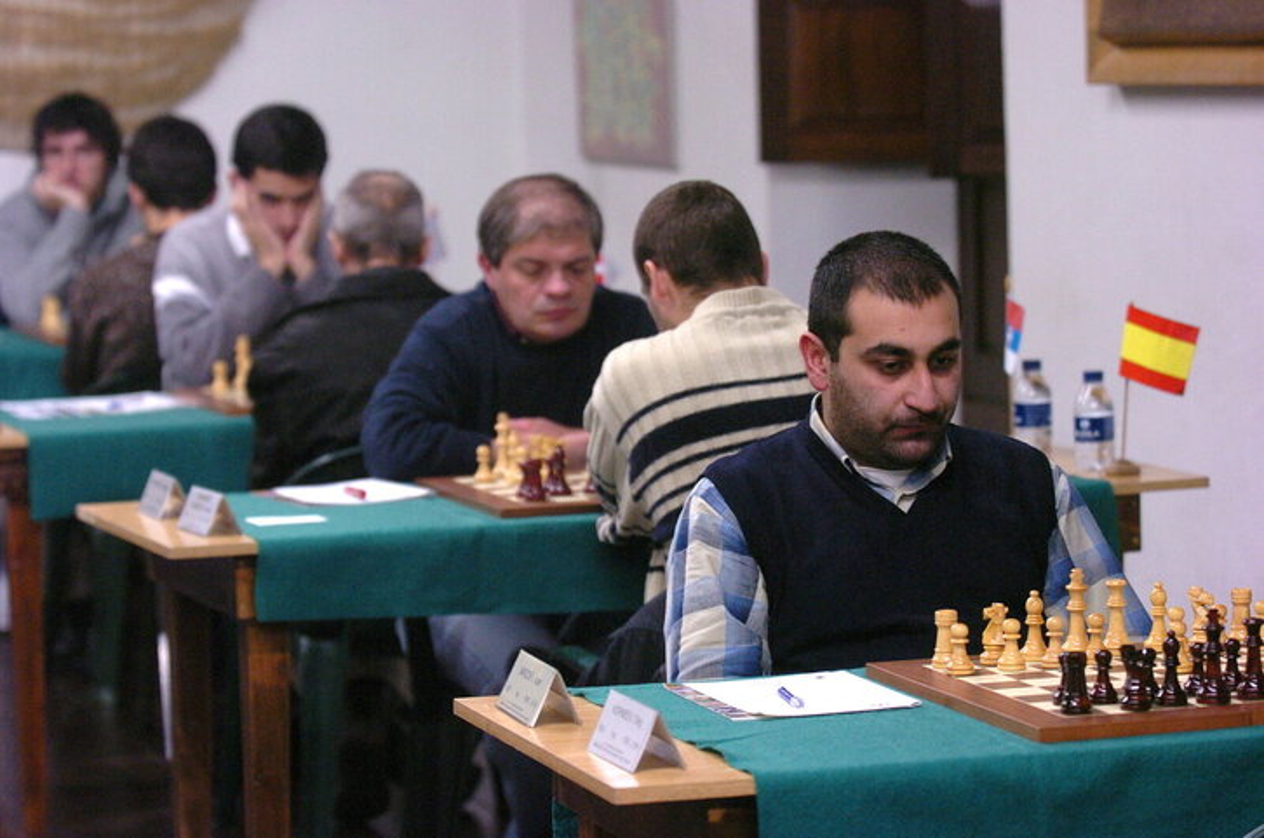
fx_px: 4205
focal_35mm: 120
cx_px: 632
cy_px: 419
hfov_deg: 17.1
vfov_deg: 11.4
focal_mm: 80
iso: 640
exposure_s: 1/60
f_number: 2.8
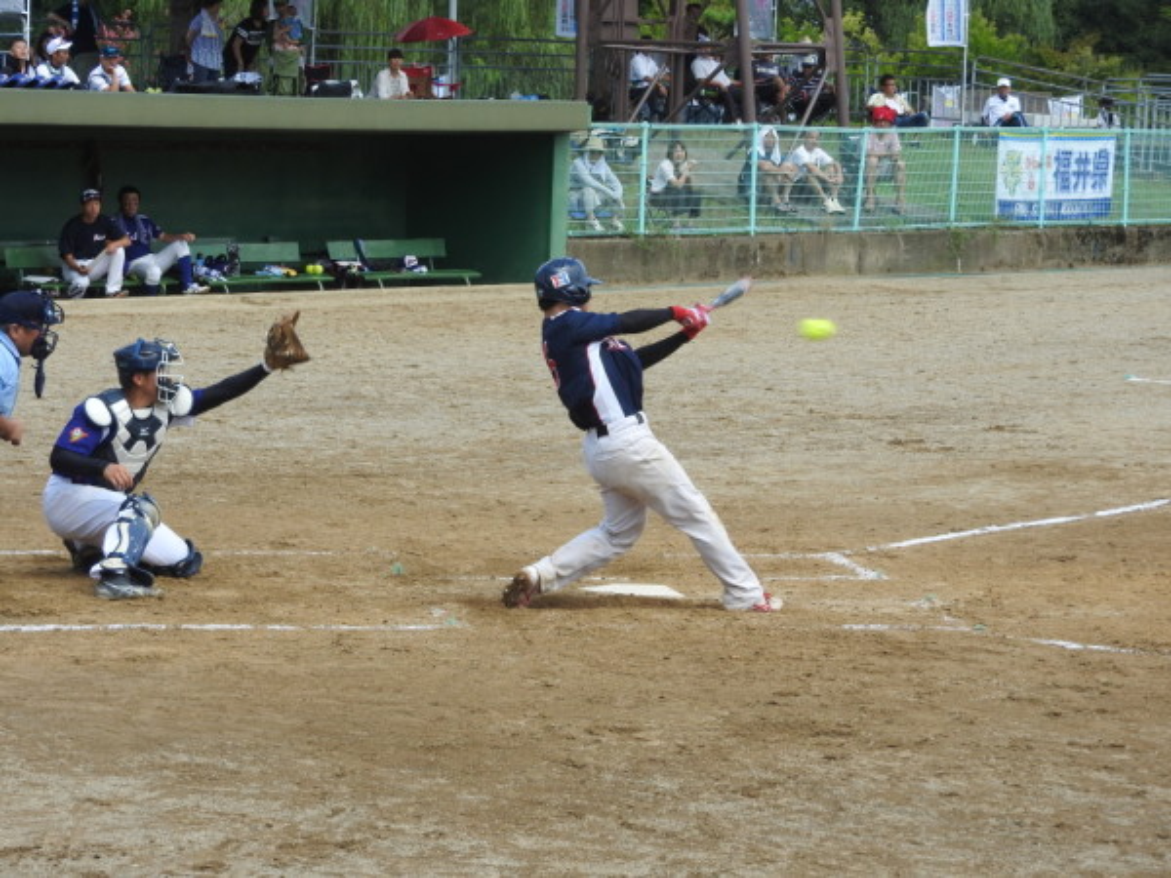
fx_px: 4229
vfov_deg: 11.9
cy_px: 439
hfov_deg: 15.8
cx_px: 586
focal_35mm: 125
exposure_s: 1/320
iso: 100
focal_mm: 22.4
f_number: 5
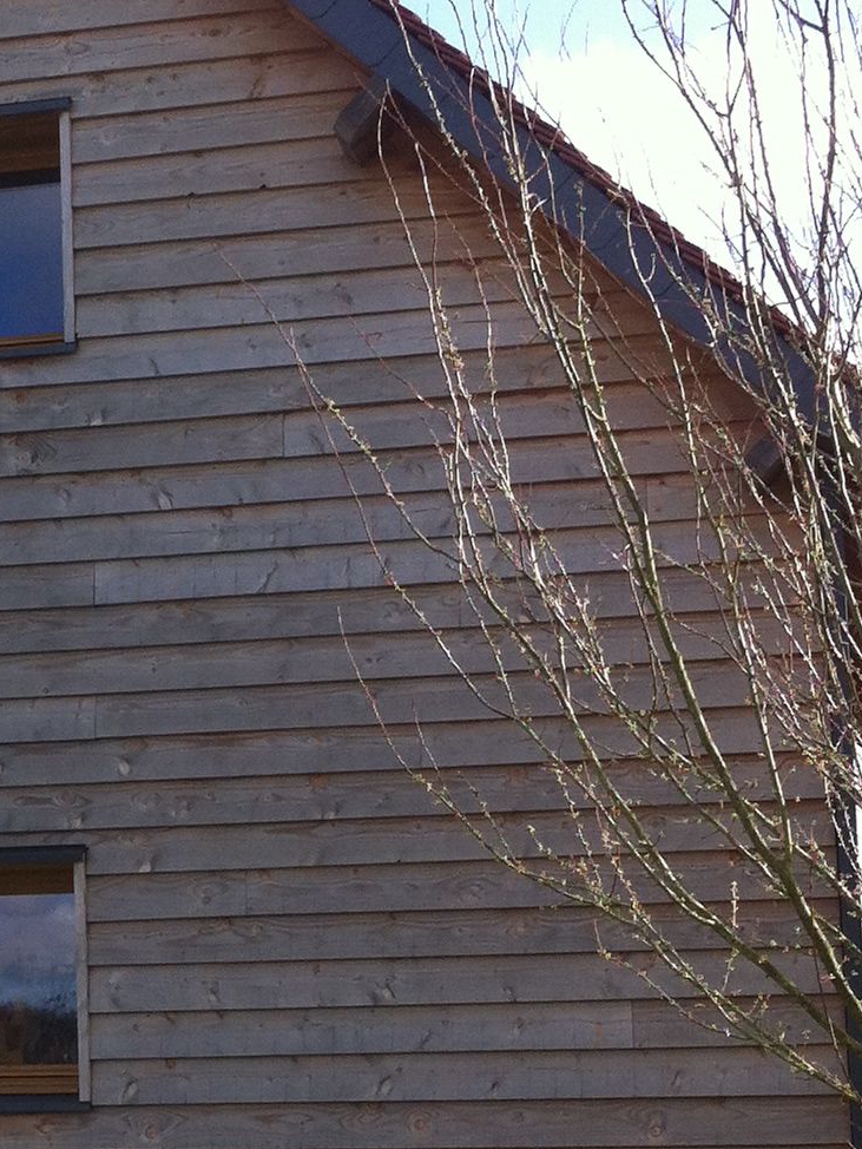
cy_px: 830
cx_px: -40
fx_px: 3086
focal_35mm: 93
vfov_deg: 20.9
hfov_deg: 15.5
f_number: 2.8
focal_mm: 3.85
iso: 80
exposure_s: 1/471
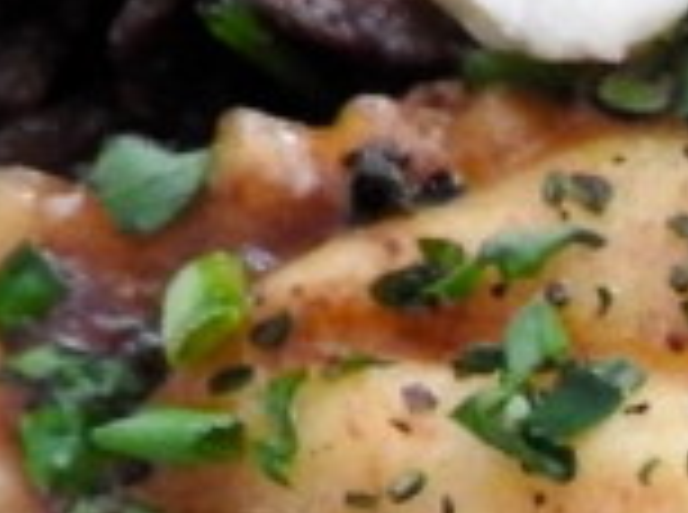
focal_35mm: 188
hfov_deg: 9.5
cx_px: 1605
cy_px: 738
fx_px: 3728
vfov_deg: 7.7
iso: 800
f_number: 3.5
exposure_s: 1/6
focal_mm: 5
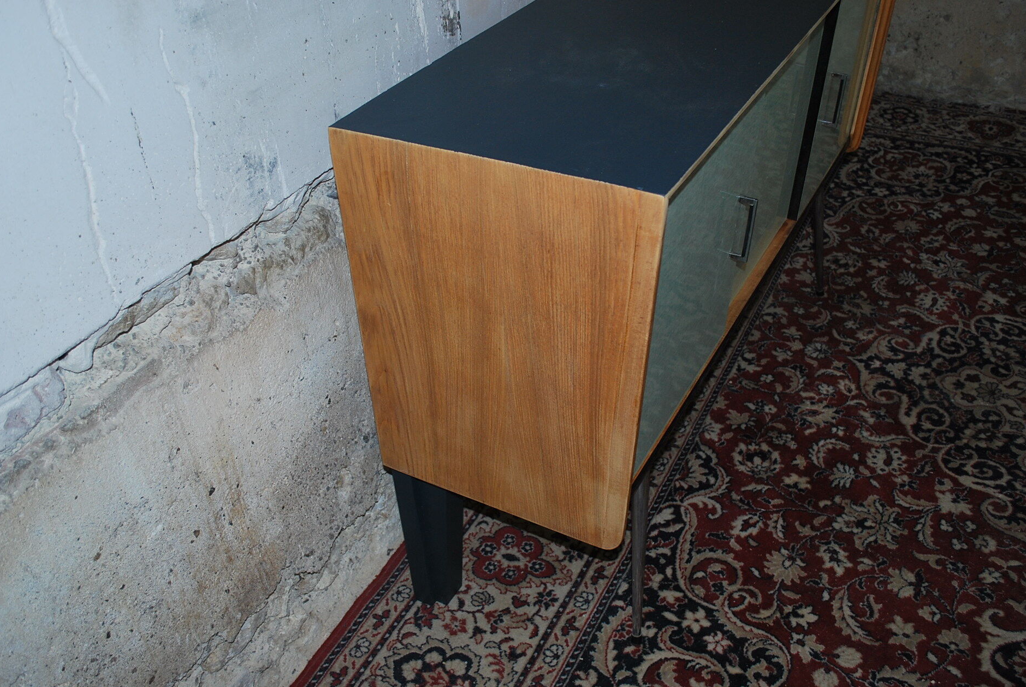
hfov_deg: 55.7
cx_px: 508
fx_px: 970
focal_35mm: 34
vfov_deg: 39.0
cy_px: 341
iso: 200
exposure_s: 1/60
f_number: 4
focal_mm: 22
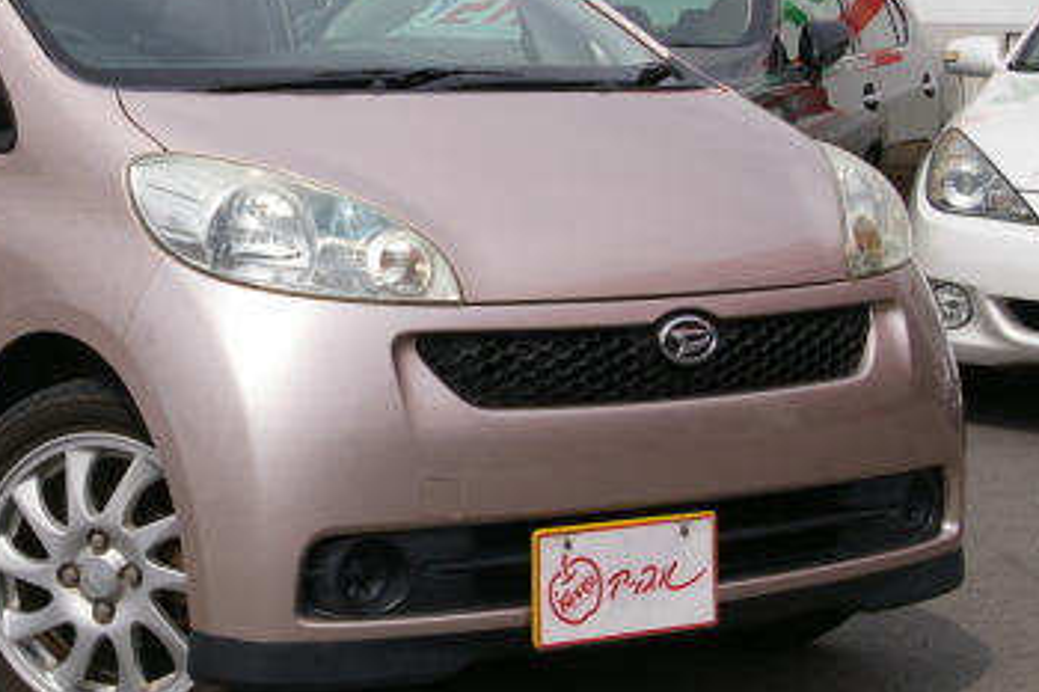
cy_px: 211
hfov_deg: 21.0
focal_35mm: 96
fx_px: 2767
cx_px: 220
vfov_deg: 14.2
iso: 200
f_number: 9.5
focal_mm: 35
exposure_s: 1/350
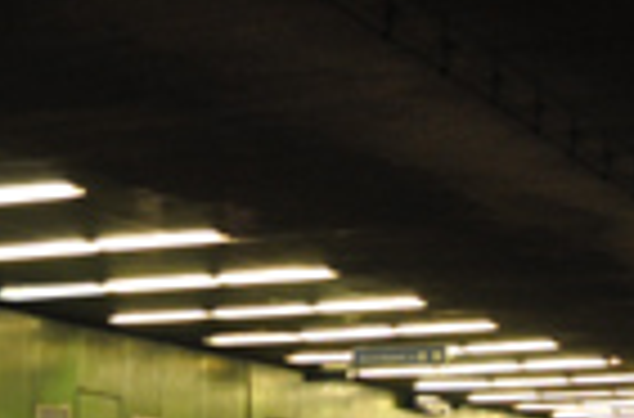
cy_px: 391
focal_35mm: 109
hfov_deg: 18.8
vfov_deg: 12.3
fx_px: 1916
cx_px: 306
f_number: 3.2
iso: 800
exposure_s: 1/40
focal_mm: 17
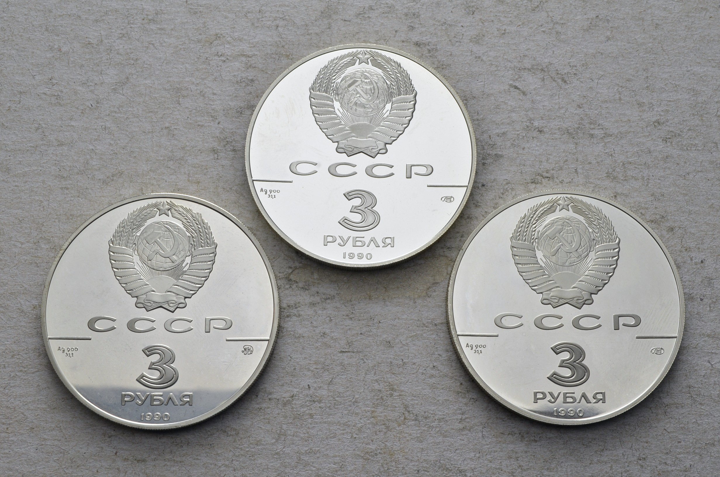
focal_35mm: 57
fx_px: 1138
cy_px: 238
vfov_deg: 23.7
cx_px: 360
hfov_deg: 35.1
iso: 400
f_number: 14
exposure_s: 1/250
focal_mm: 38
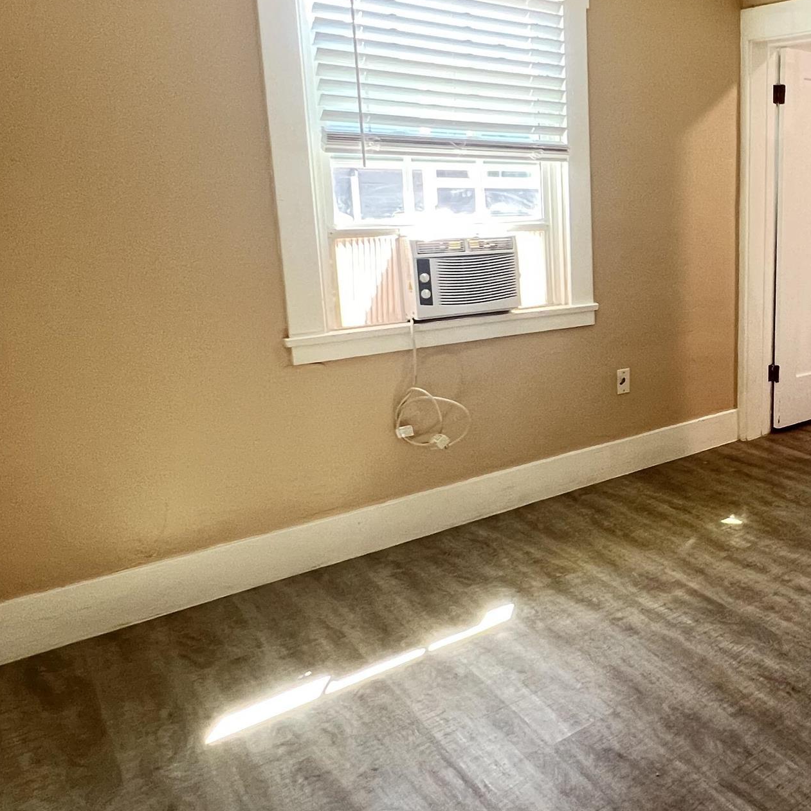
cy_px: 331
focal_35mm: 28
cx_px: 786
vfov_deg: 56.9
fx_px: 742
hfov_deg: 48.6
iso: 320
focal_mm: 1.57
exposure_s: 1/60
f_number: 1.8
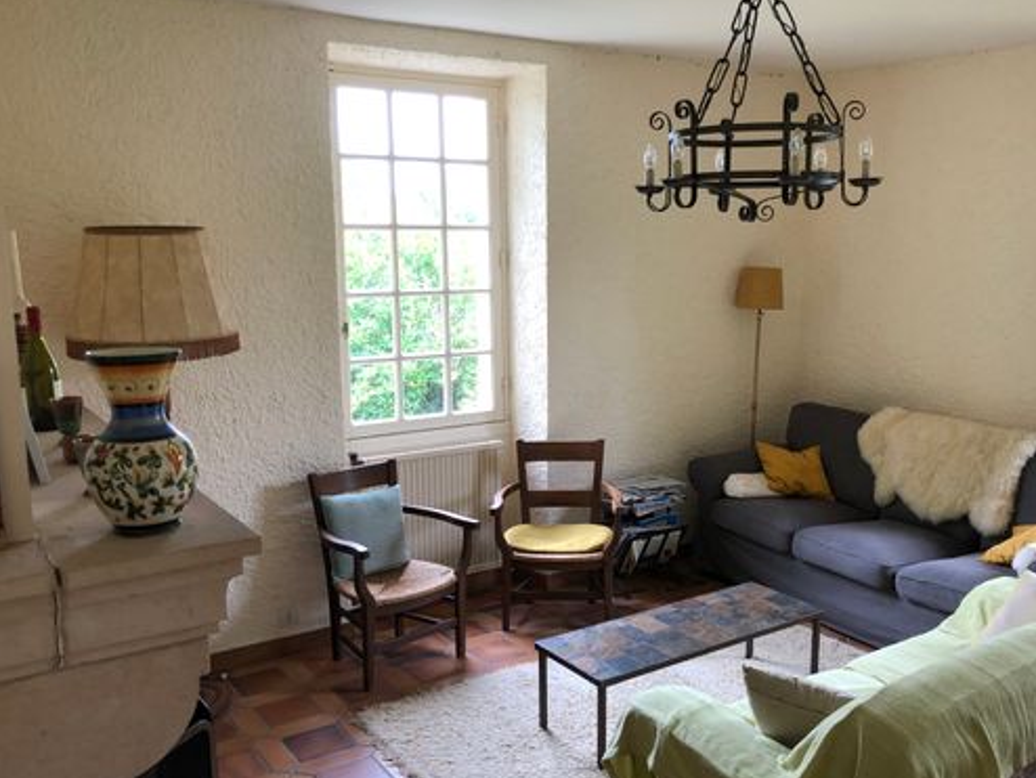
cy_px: 426
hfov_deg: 53.7
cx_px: 593
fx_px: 1018
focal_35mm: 34
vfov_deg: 41.8
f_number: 1.8
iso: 25
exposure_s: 1/33
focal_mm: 4
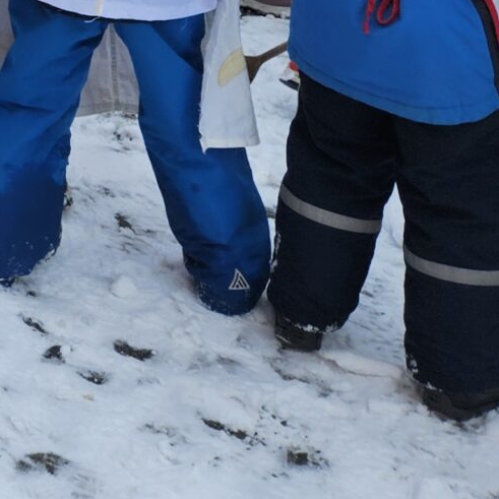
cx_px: -587
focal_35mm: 106
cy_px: -411
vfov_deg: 14.4
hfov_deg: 13.4
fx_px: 1729
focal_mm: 5.4
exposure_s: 1/375
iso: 25
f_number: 1.8
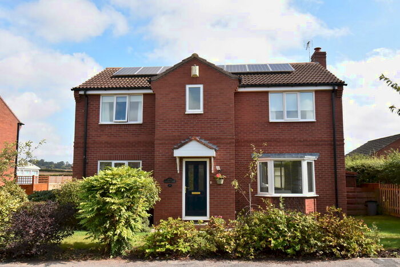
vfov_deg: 43.6
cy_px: 134
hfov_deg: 61.9
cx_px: 200
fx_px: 333
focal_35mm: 30
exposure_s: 1/640
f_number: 9
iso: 800
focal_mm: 20
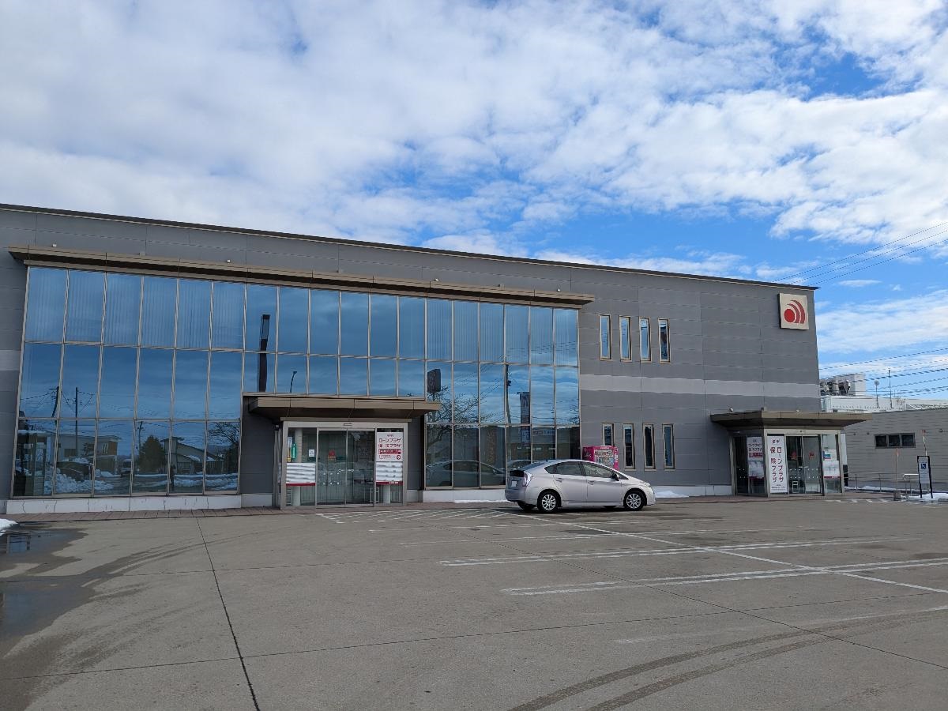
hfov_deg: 65.3
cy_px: 356
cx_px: 474
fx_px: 739
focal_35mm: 27
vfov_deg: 51.4
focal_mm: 4.38
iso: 59
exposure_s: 1/2924
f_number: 1.73
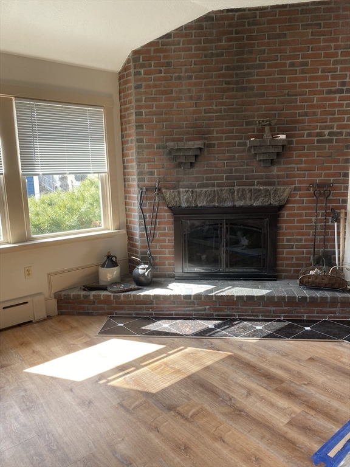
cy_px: 234
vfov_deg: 67.3
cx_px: 175
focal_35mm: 26
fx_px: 351
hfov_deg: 53.1
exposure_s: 1/122
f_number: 1.8
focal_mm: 4.25
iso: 64
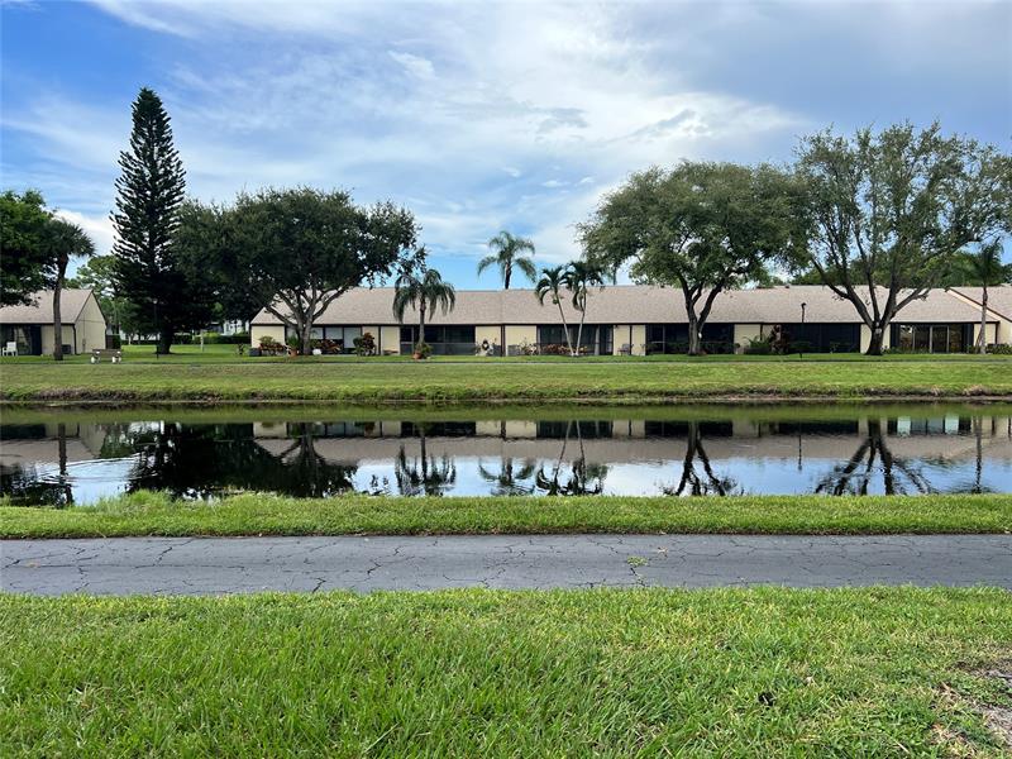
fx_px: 760
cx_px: 506
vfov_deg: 53.1
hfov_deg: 67.3
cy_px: 380
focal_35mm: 26
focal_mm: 5.7
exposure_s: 1/2571
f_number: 1.5
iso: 50
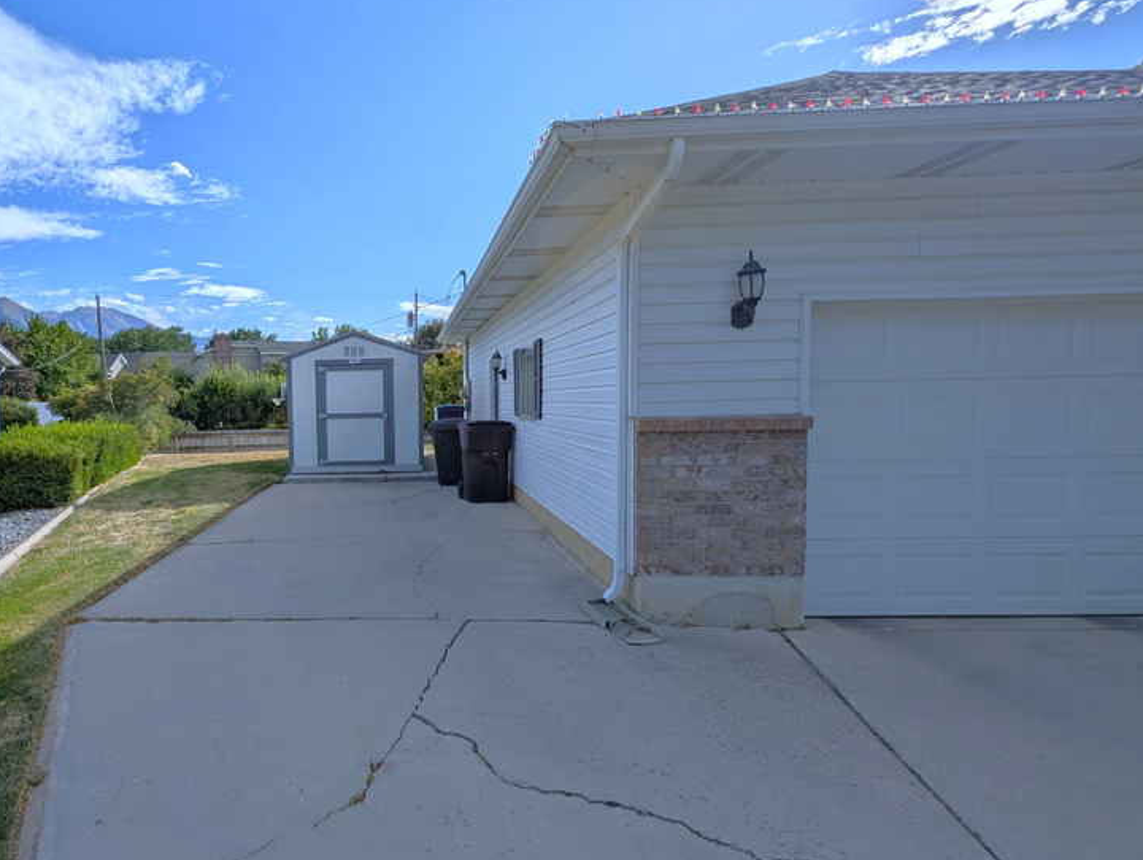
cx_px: 371
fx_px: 562
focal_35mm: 17
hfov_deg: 87.4
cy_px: 433
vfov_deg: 74.9
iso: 33
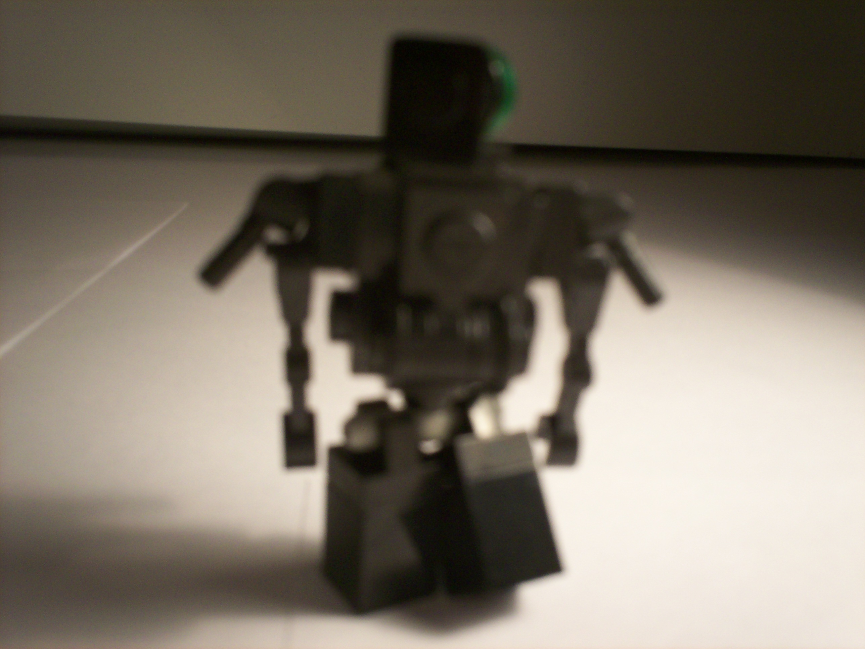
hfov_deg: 51.4
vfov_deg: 39.7
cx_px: 432
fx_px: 900
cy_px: 324
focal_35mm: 36
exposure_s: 1/31.8
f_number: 4.5
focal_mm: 6
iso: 140
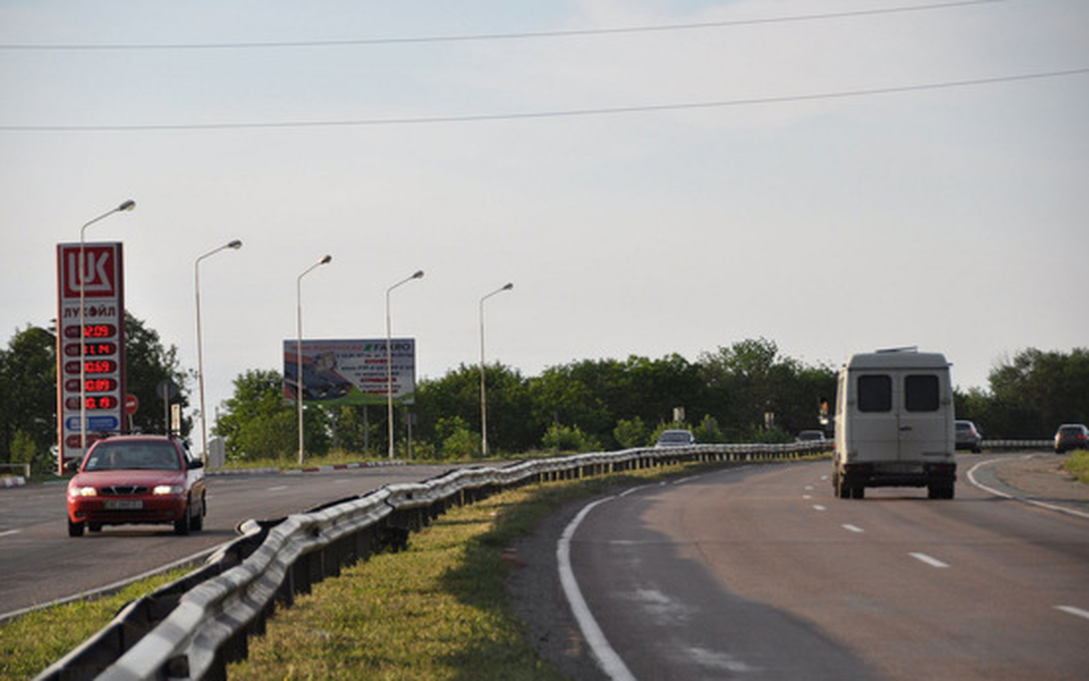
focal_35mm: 172
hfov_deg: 12.2
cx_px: 544
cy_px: 331
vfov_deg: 7.6
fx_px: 5105
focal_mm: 112
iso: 450
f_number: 5.3
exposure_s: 1/1000
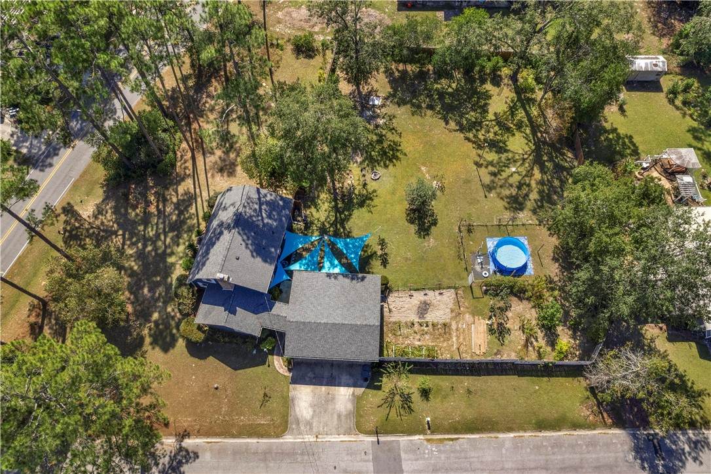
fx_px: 434
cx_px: 356
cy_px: 237
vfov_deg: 57.2
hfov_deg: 78.6
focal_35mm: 22
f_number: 2.8
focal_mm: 8.38
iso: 110
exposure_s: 1/2500
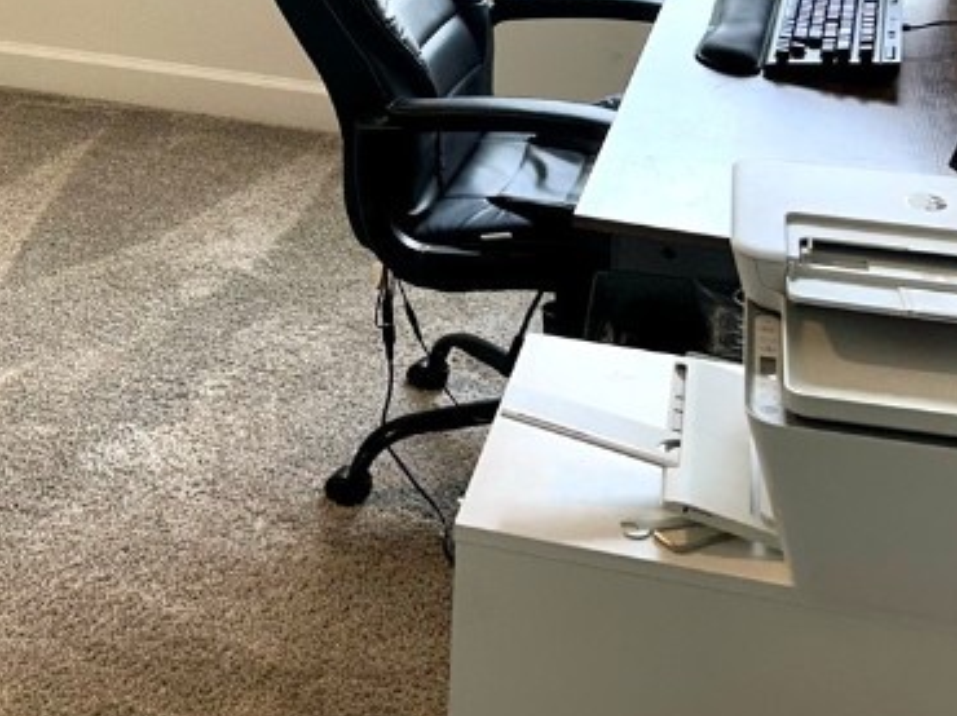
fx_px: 1989
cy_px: -196
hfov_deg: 26.7
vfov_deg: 19.0
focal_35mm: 72
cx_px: 246
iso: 64
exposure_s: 1/120
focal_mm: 5.7
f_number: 1.5
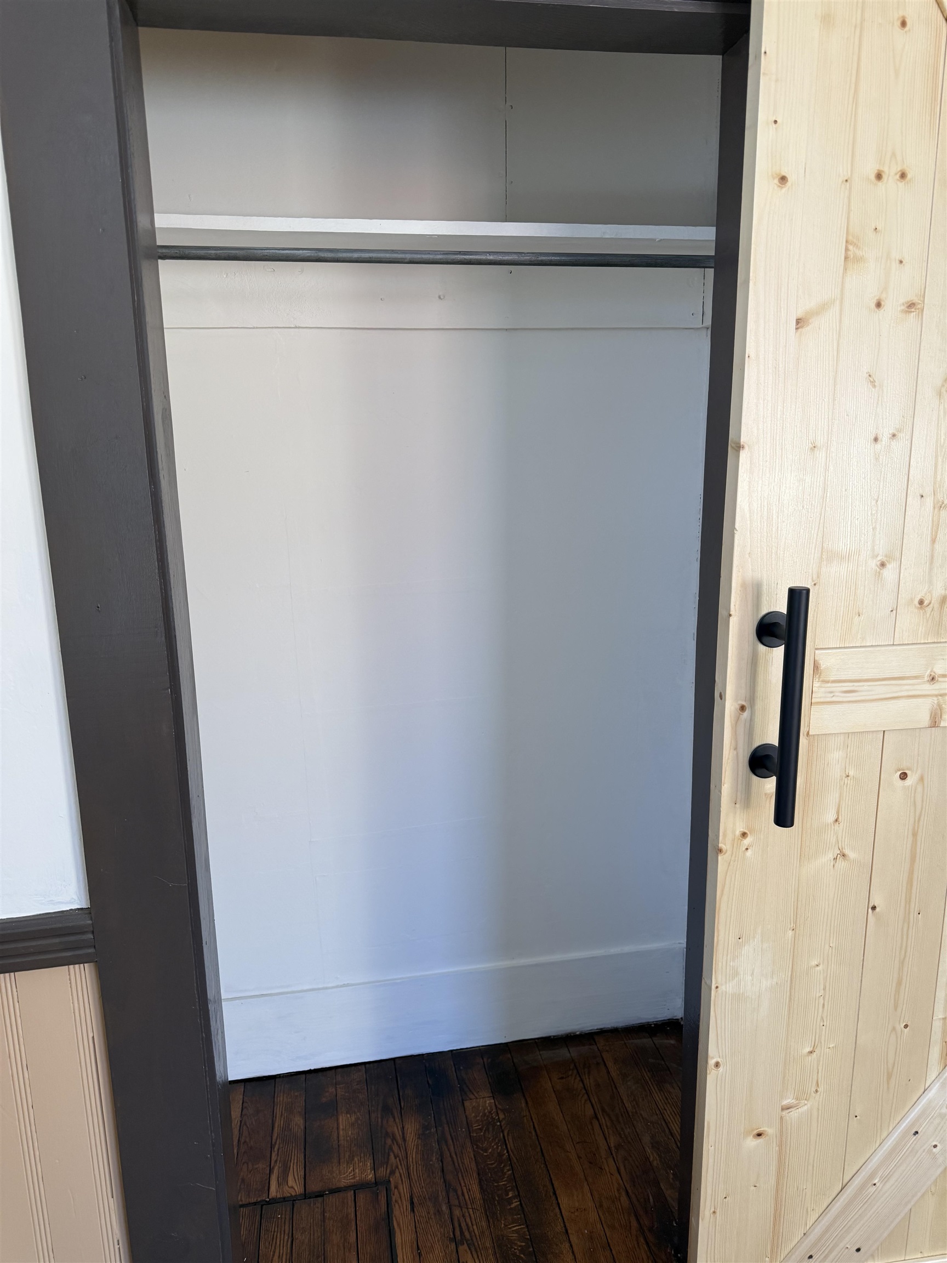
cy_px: 632
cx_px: 474
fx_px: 875
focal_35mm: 24
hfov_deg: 56.8
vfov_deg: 71.6
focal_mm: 6.76
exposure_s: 1/121
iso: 160
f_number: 1.78
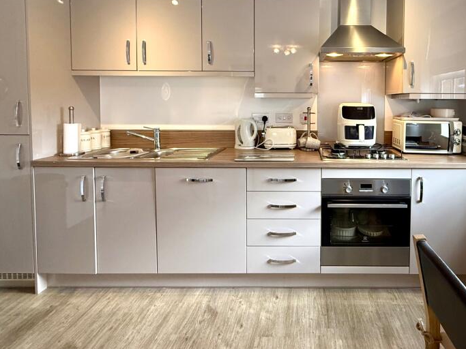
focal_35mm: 21
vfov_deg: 61.8
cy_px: 115
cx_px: 304
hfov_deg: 76.9
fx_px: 283
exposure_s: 1/100
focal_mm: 2.22
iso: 320
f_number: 2.2
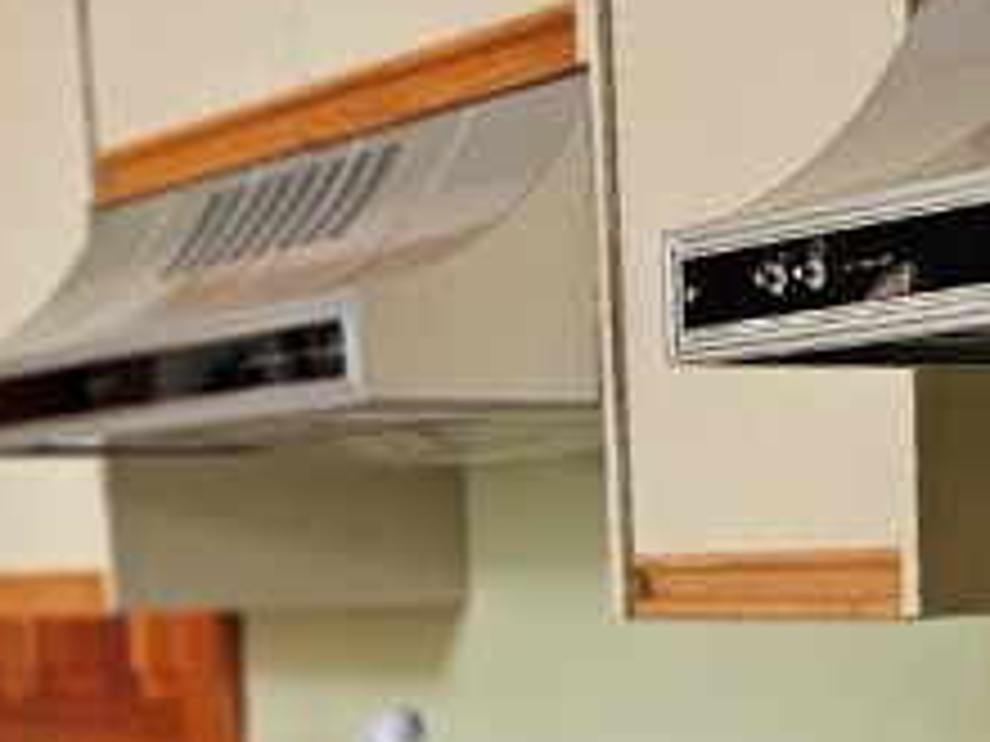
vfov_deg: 13.1
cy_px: 1129
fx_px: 3060
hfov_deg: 18.1
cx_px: 886
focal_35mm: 107
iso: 400
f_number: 1.7
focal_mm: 6.3
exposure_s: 1/120
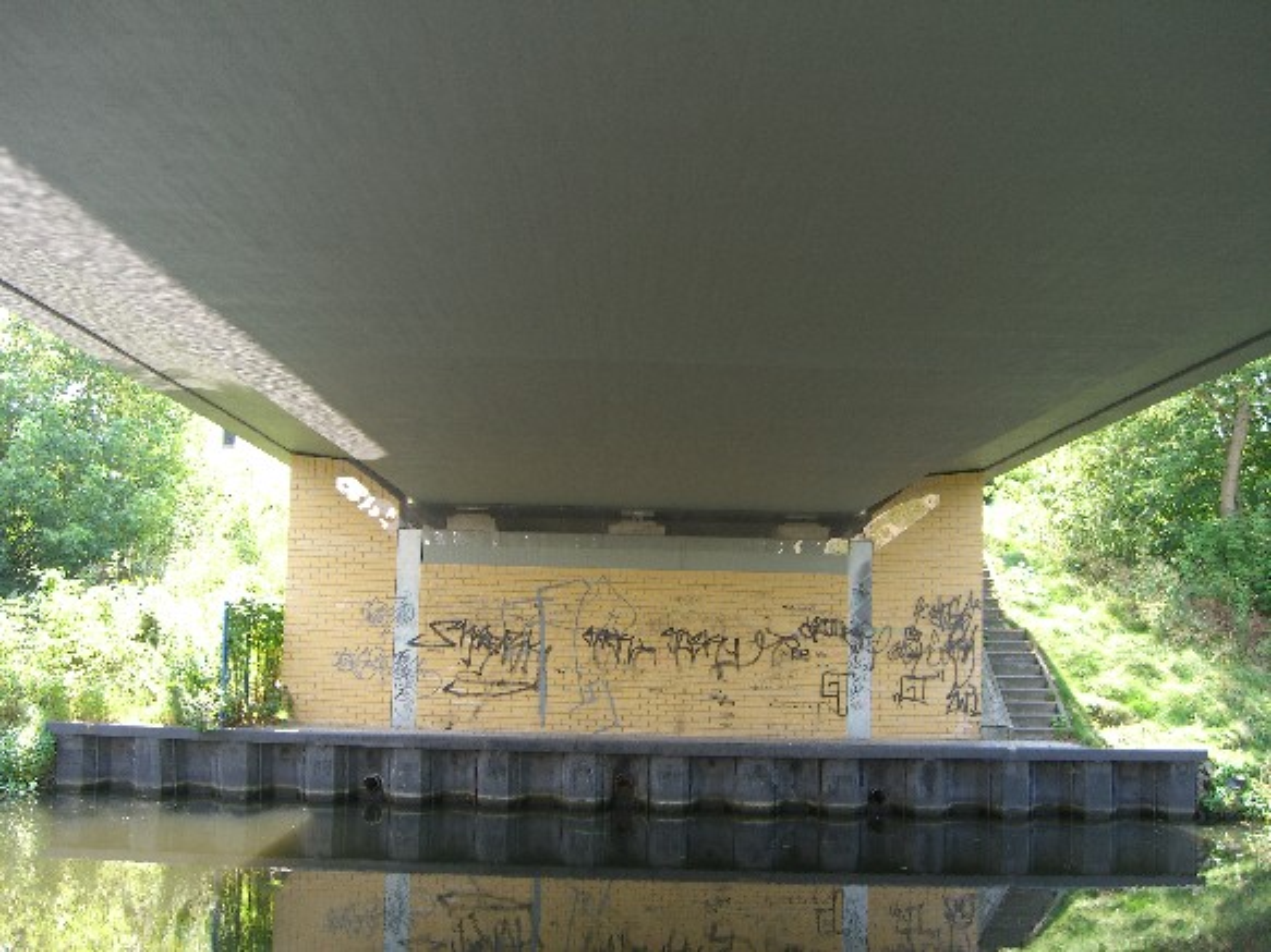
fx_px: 1395
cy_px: 476
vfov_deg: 37.7
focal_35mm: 38
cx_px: 636
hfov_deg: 49.0
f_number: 2.8
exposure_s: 1/80
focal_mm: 7.9
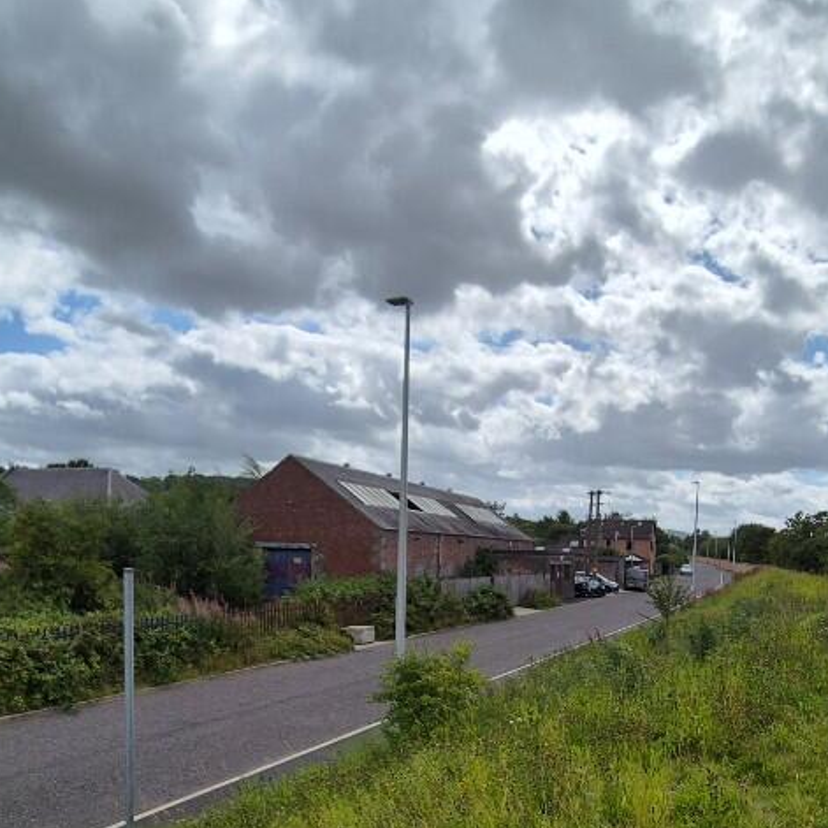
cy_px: 612
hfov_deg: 62.8
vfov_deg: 59.8
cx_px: 450
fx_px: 677
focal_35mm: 25
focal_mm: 2.2
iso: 50
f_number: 2.2
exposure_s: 1/4240
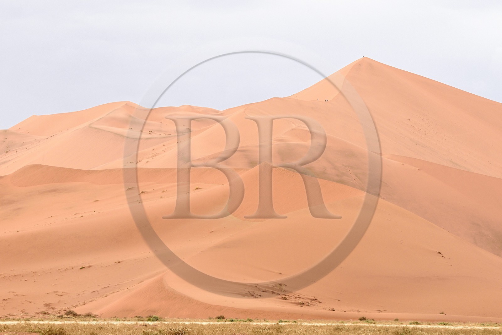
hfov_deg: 13.3
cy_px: 168
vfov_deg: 8.9
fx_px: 2161
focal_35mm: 155
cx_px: 251
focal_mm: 155
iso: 800
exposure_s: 1/1250
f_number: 8
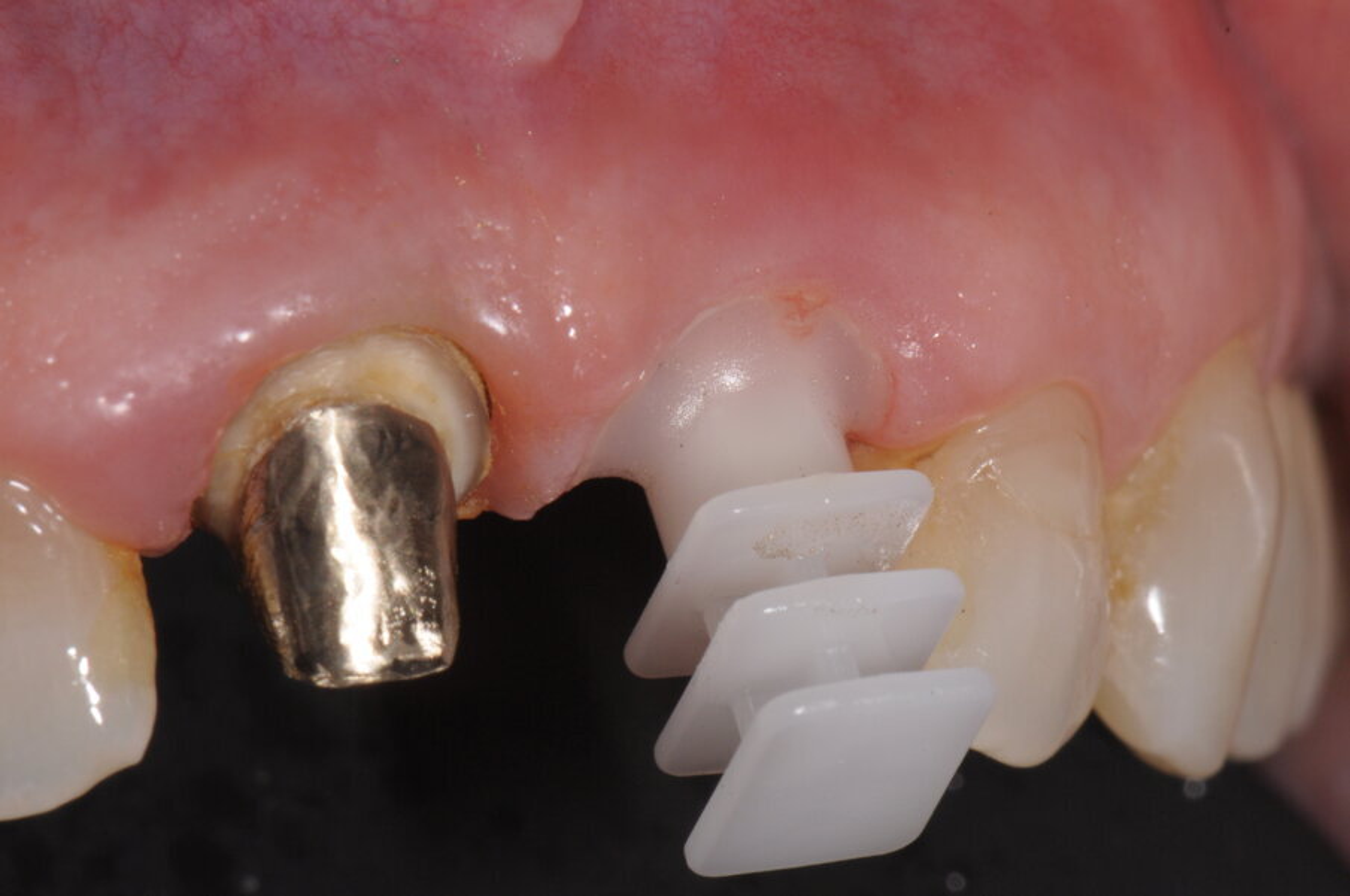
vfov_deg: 8.7
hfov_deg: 13.1
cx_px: 675
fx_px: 5899
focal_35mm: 158
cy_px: 448
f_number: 36
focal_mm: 105
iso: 400
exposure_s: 1/125
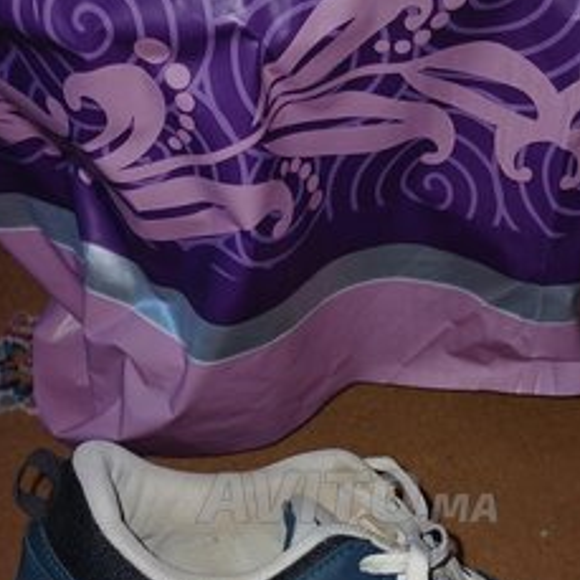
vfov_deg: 32.7
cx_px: 347
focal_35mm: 50
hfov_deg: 33.9
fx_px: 948
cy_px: 496
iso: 64
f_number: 1.8
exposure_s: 1/50
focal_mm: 4
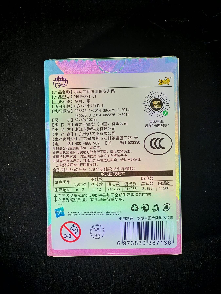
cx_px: 110
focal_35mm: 83
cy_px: 147
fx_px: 707
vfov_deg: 23.6
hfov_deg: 17.8
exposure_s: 1/33
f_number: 2.4
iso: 400
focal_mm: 8.67
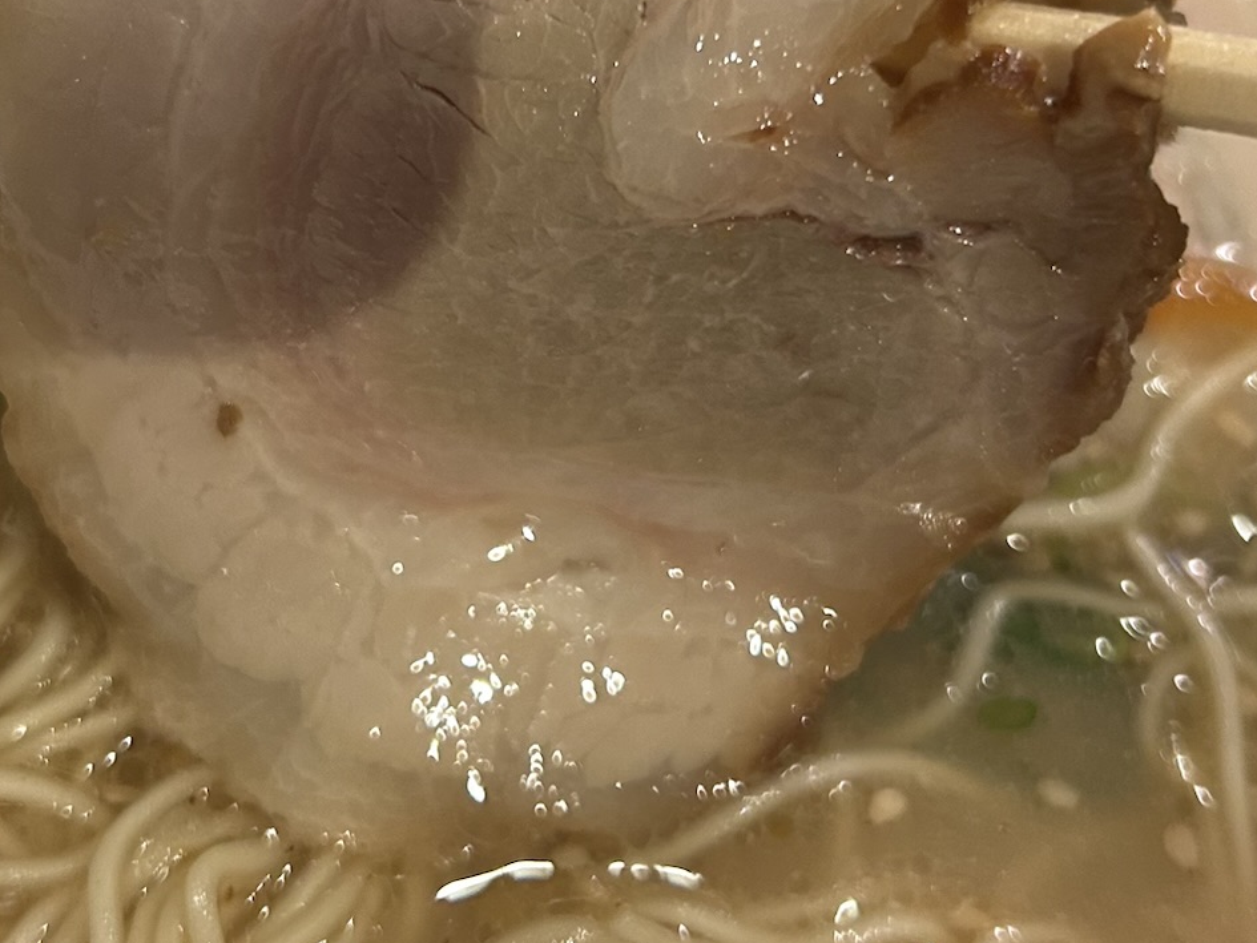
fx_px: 1997
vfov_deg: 26.4
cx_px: 532
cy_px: 321
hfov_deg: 34.9
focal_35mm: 55
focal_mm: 5.7
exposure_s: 1/50
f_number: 1.5
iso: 250
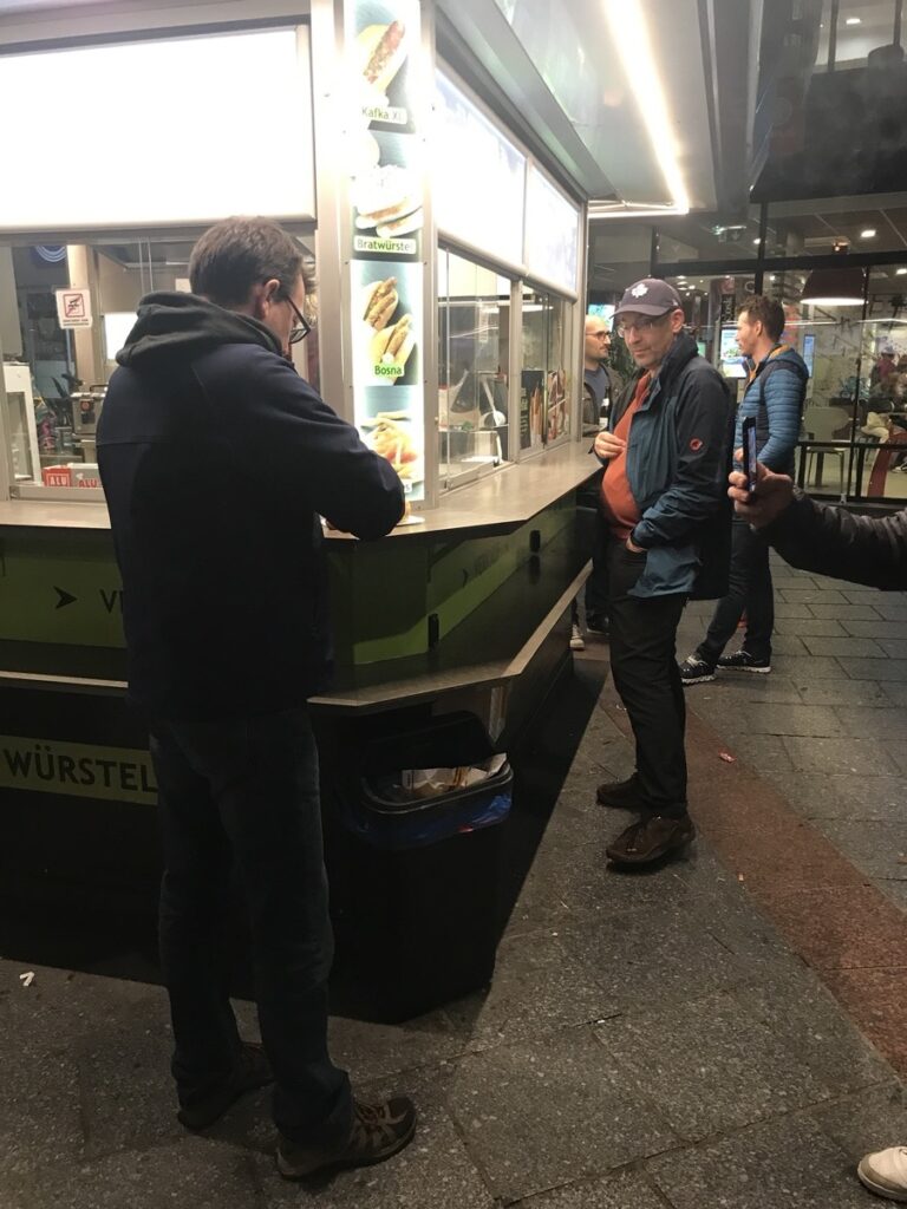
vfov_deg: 63.4
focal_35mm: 28
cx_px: 454
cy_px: 604
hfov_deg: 49.7
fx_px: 978
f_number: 1.8
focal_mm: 3.99
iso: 50
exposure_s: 1/17
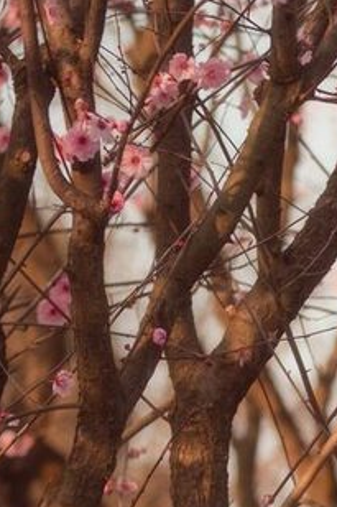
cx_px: 662
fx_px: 6044
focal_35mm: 430
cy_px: 1081
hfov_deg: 3.2
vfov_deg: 4.7
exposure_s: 1/640
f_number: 2.8
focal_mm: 85
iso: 200
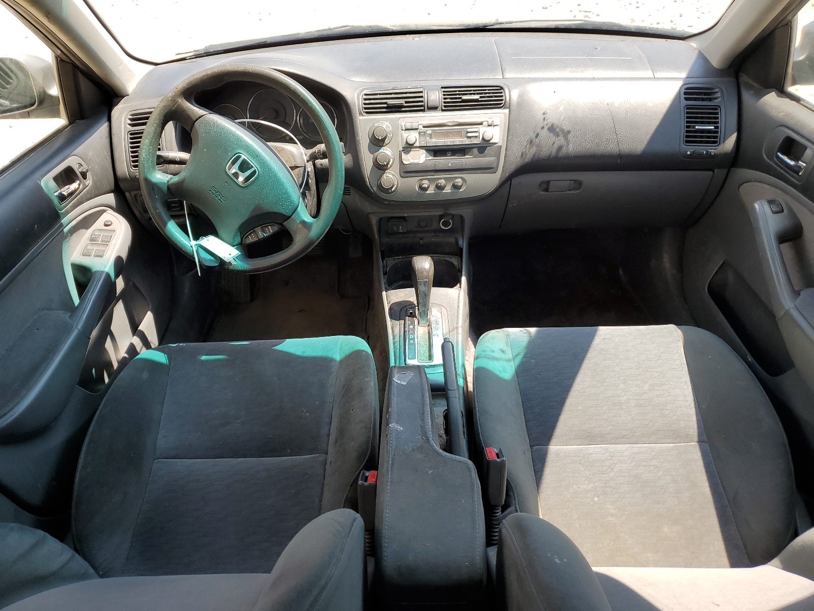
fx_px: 611
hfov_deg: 67.3
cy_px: 306
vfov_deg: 53.1
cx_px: 407
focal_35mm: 26
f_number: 1.5
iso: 50
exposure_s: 1/526
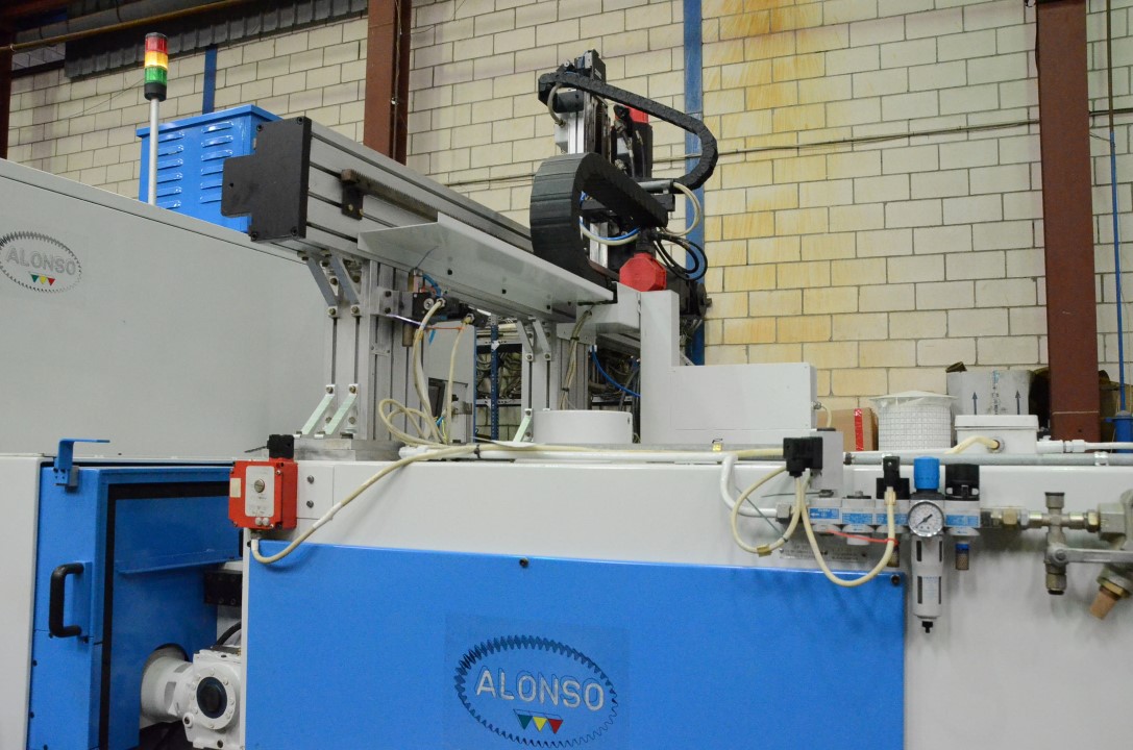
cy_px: 375
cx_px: 566
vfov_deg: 43.4
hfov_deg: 62.0
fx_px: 942
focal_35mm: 30
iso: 6400
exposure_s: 1/250
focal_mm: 20
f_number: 8
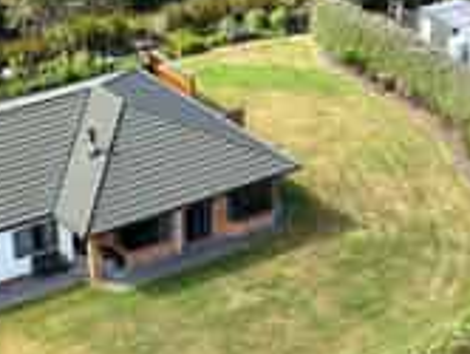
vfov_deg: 14.3
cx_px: 207
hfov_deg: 20.6
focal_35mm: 95
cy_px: 568
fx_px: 1292
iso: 100
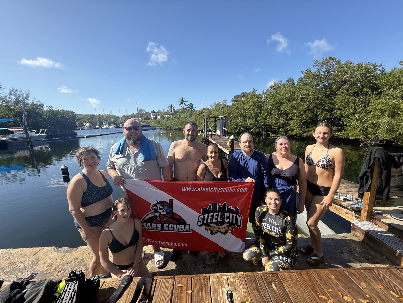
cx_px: 202
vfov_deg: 85.7
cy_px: 152
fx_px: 163
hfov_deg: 102.1
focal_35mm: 14
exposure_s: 1/1087
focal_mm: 2.22
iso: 50
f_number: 2.2
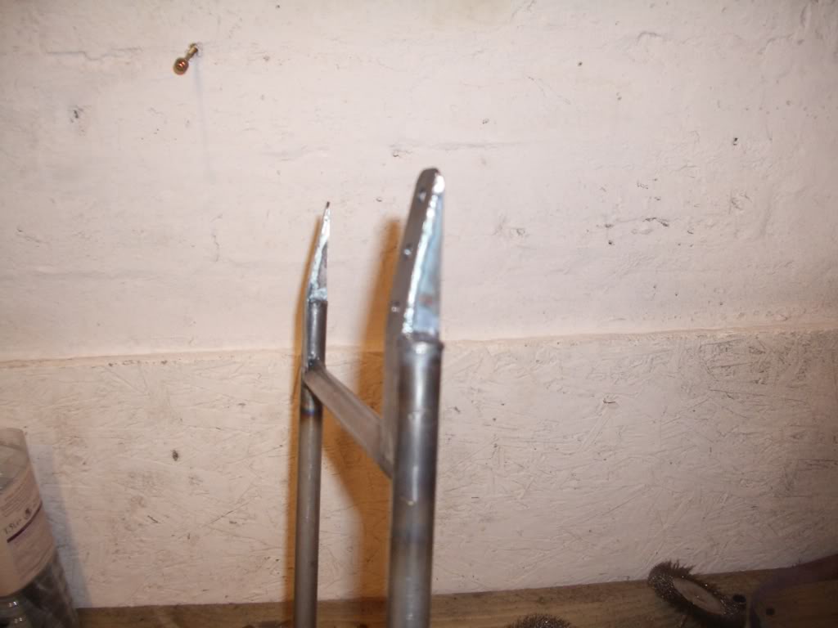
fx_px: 847
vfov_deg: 40.7
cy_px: 314
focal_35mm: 35
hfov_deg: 52.6
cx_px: 419
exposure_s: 1/60
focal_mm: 5.8
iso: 200
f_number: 2.6
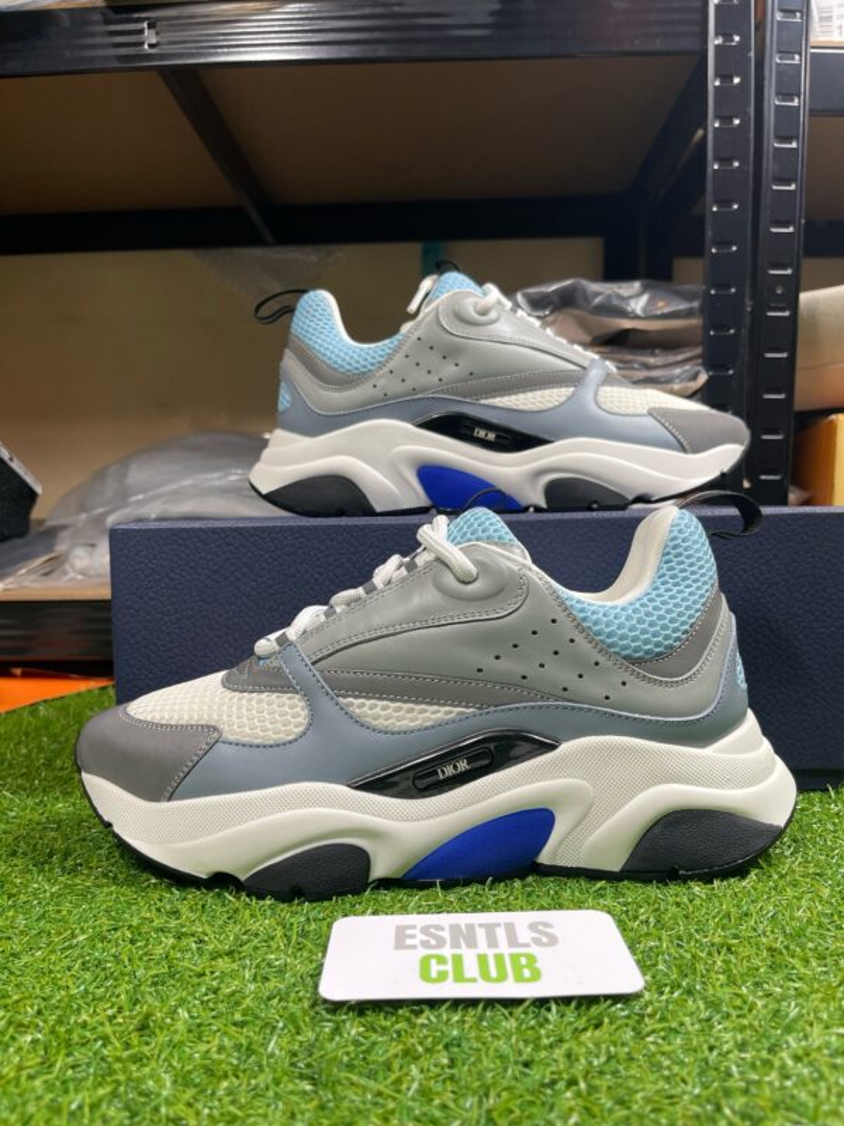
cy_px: 563
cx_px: 422
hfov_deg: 53.1
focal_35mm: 26
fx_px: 845
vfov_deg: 67.3
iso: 64
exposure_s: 1/100
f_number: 1.6
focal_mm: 5.1
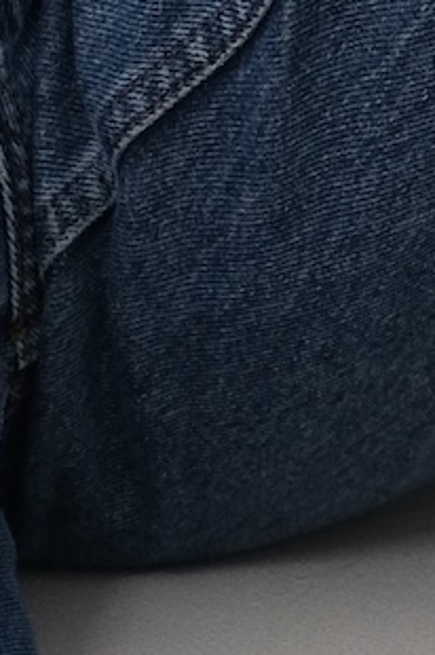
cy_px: -1133
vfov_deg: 6.3
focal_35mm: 309
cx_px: 284
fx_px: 5613
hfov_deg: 4.4
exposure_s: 1/125
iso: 1000
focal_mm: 30.2
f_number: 4
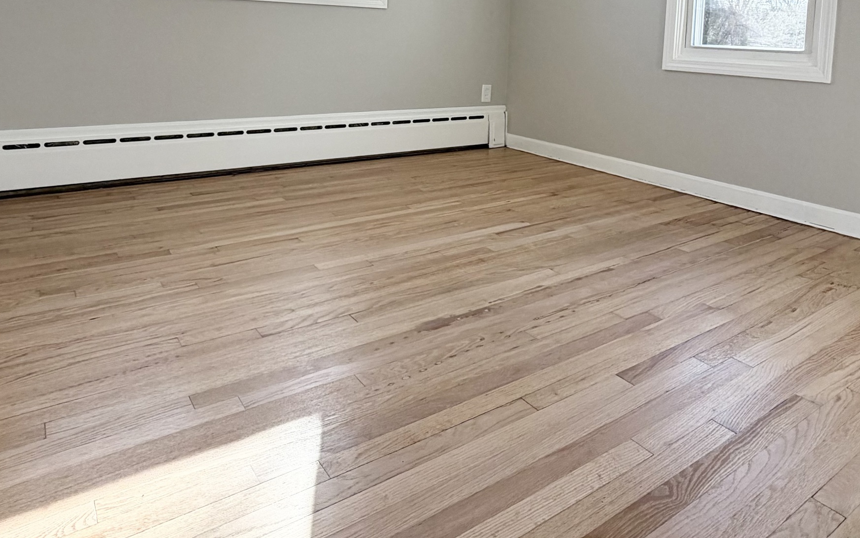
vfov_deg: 44.6
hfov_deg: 70.3
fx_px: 609
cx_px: 456
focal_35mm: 26
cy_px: 87
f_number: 2.2
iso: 64
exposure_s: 1/150
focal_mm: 2.22
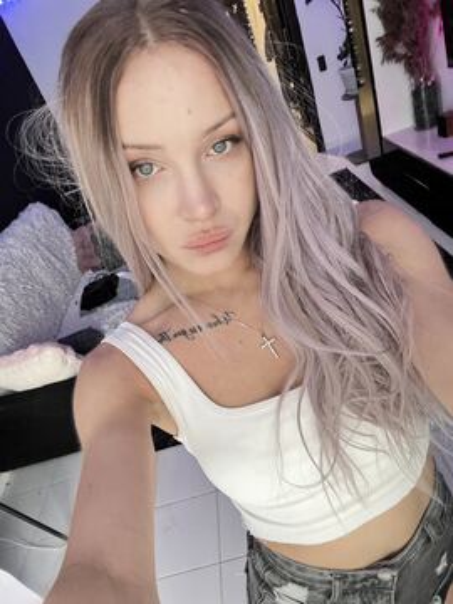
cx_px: 226
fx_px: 401
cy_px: 302
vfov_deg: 73.9
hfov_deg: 58.9
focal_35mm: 23
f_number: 2.2
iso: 400
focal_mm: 2.71
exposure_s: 1/25
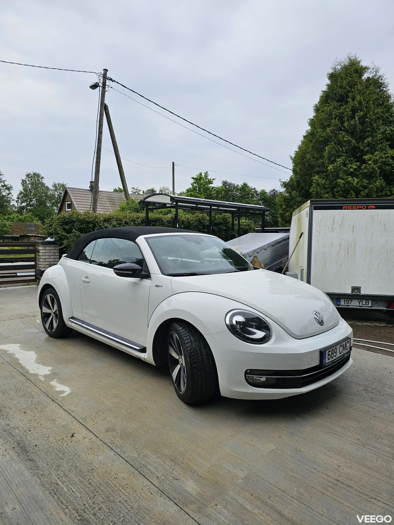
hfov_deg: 58.9
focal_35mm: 23
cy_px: 262
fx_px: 349
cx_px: 197
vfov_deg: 73.9
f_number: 1.7
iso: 10
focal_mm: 6.3
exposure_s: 1/904
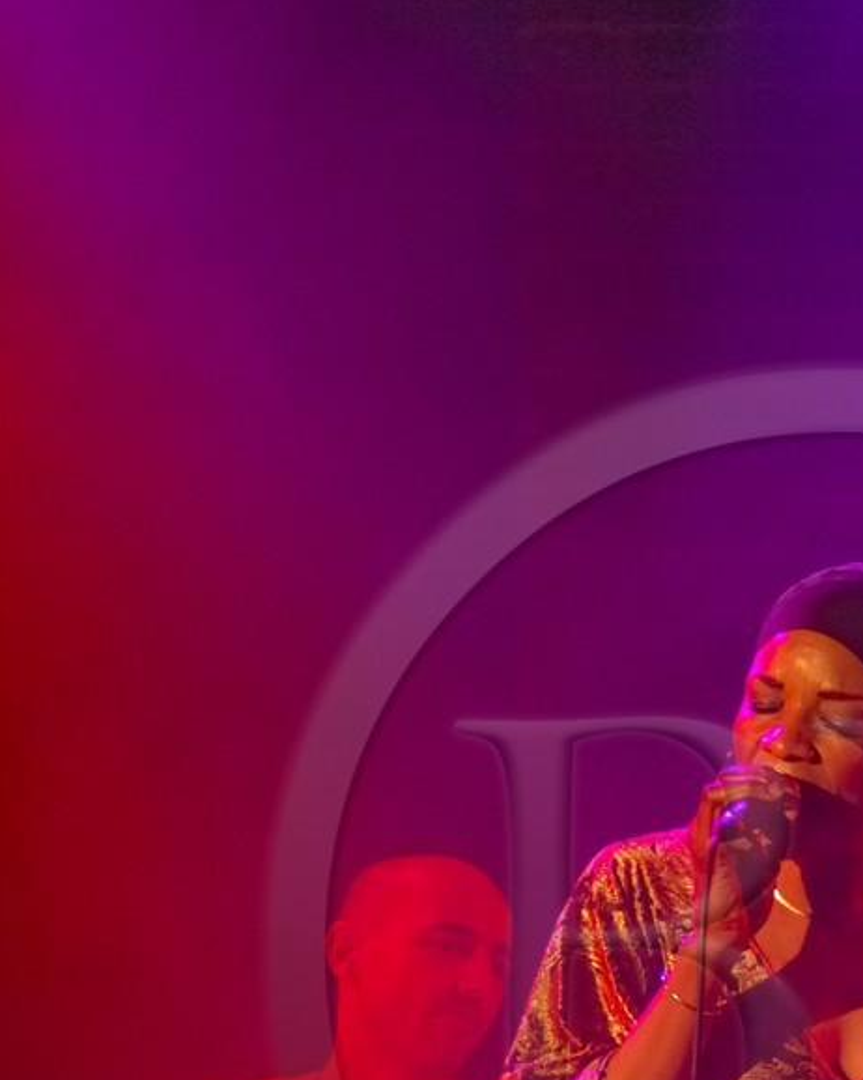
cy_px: 951
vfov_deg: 7.1
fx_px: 8721
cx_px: 842
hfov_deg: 5.7
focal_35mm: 273
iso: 800
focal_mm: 70
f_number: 4
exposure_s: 1/30
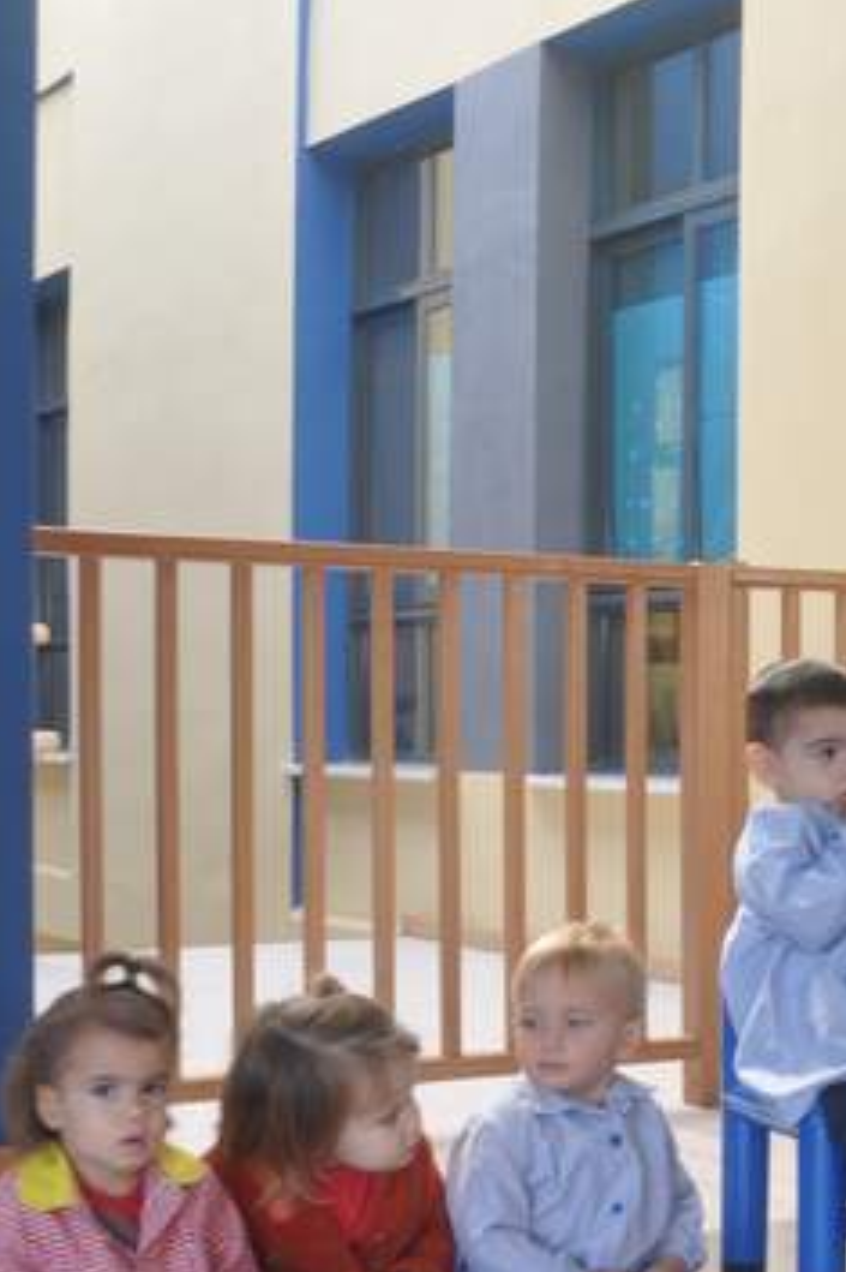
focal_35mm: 65
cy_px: 834
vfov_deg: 30.8
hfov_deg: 19.5
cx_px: 1062
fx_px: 2293
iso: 200
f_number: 5.6
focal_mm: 18
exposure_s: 1/30
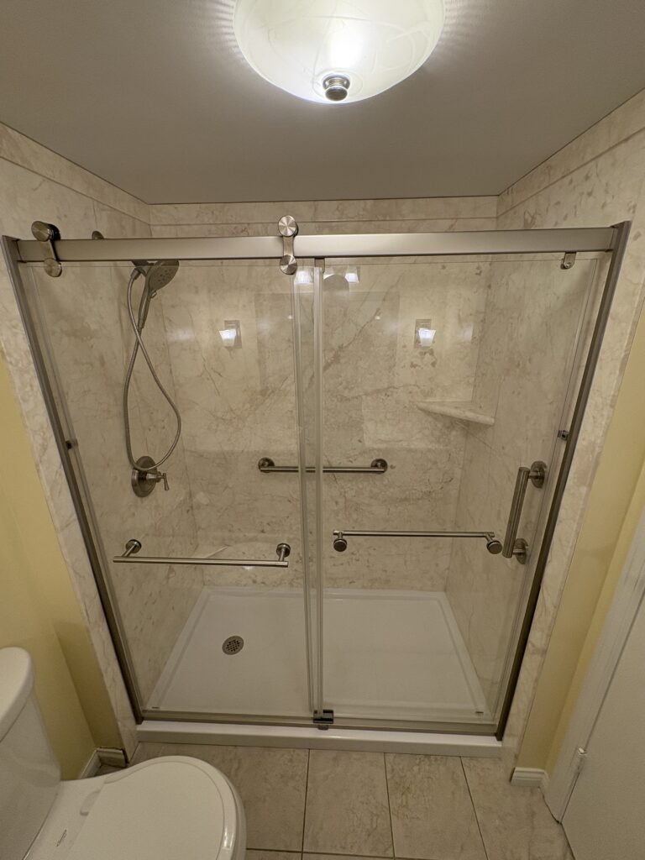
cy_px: 430
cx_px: 322
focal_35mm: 14
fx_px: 348
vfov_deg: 102.1
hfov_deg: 85.7
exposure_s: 1/99
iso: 100
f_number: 2.2
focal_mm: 2.22
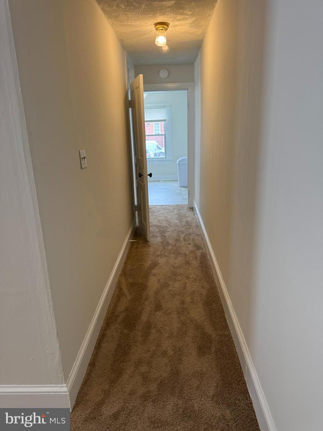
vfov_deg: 71.6
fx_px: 299
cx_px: 162
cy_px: 216
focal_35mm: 24
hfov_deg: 56.8
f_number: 1.78
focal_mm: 6.76
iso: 125
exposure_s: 1/60
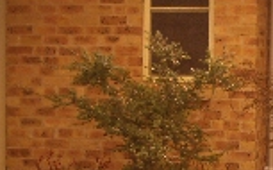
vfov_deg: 7.7
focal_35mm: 169
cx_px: 266
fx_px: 1255
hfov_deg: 12.3
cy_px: 127
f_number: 2.8
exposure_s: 1/320
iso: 100
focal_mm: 7.9
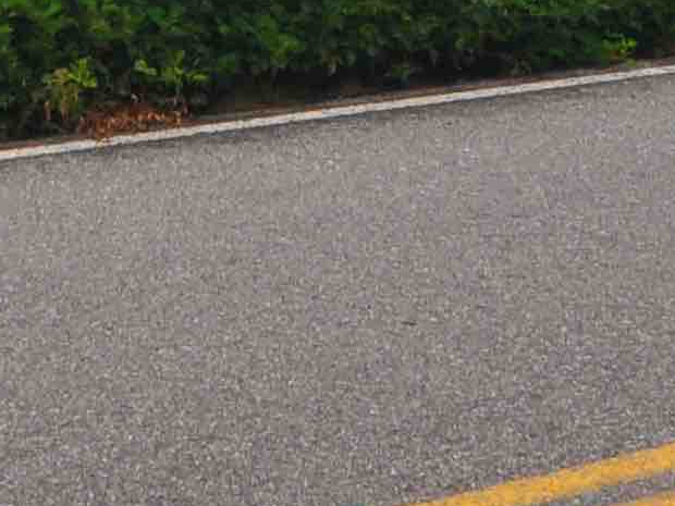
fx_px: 3302
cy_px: -524
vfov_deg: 8.3
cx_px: 183
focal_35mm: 169
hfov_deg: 11.6
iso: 200
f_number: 8
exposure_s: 1/100
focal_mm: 17
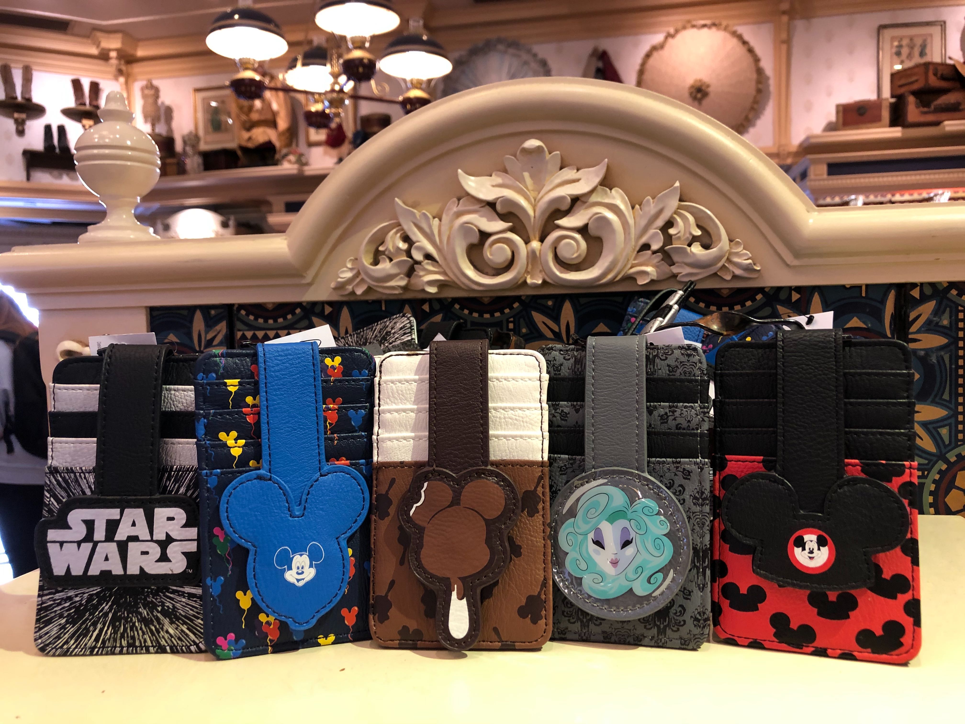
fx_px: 781
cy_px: 362
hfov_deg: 63.4
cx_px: 482
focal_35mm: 28
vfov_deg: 49.7
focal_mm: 4
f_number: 1.8
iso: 64
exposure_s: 1/15
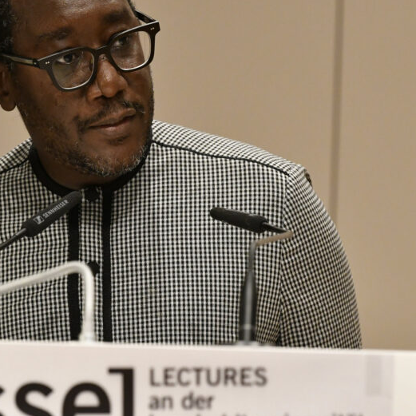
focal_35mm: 439
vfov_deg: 4.0
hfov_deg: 4.0
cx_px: 104
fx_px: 5967
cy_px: 194
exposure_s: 1/250
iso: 3200
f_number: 4
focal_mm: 175
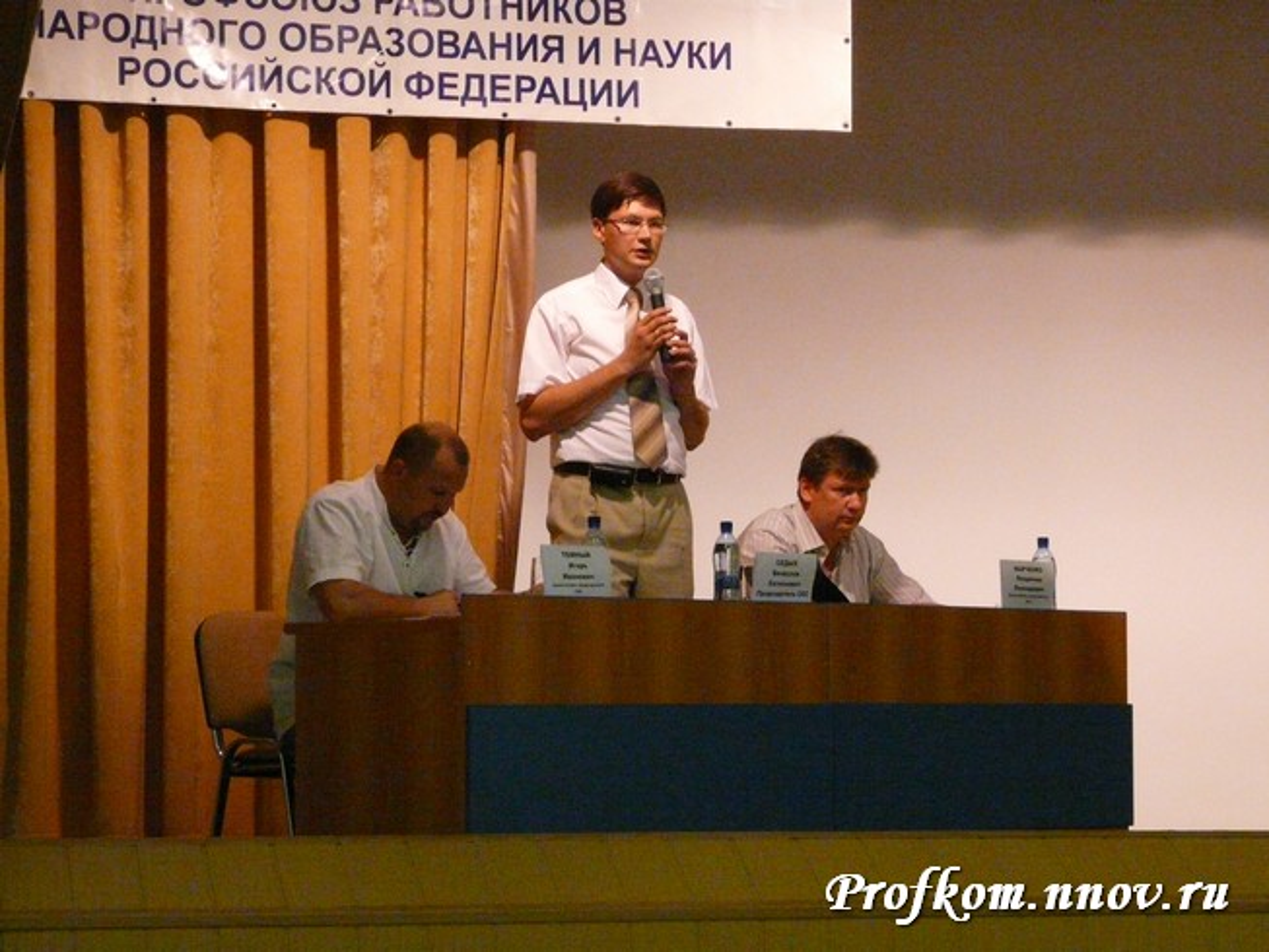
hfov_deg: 19.8
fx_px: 3630
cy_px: 476
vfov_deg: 14.9
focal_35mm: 99
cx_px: 634
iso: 800
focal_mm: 16.2
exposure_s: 1/200
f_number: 3.6
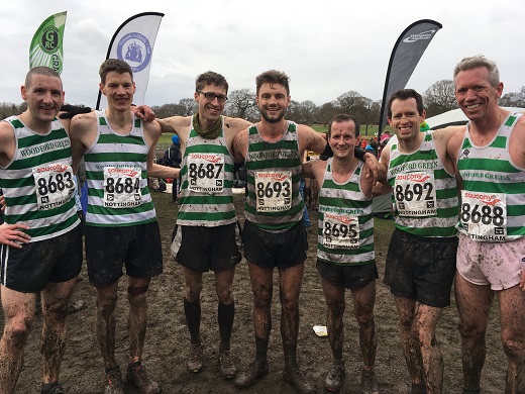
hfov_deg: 61.7
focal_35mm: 29
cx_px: 262
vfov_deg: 48.2
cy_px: 197
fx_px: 440
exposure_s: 1/147
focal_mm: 4.15
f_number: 2.2
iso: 25
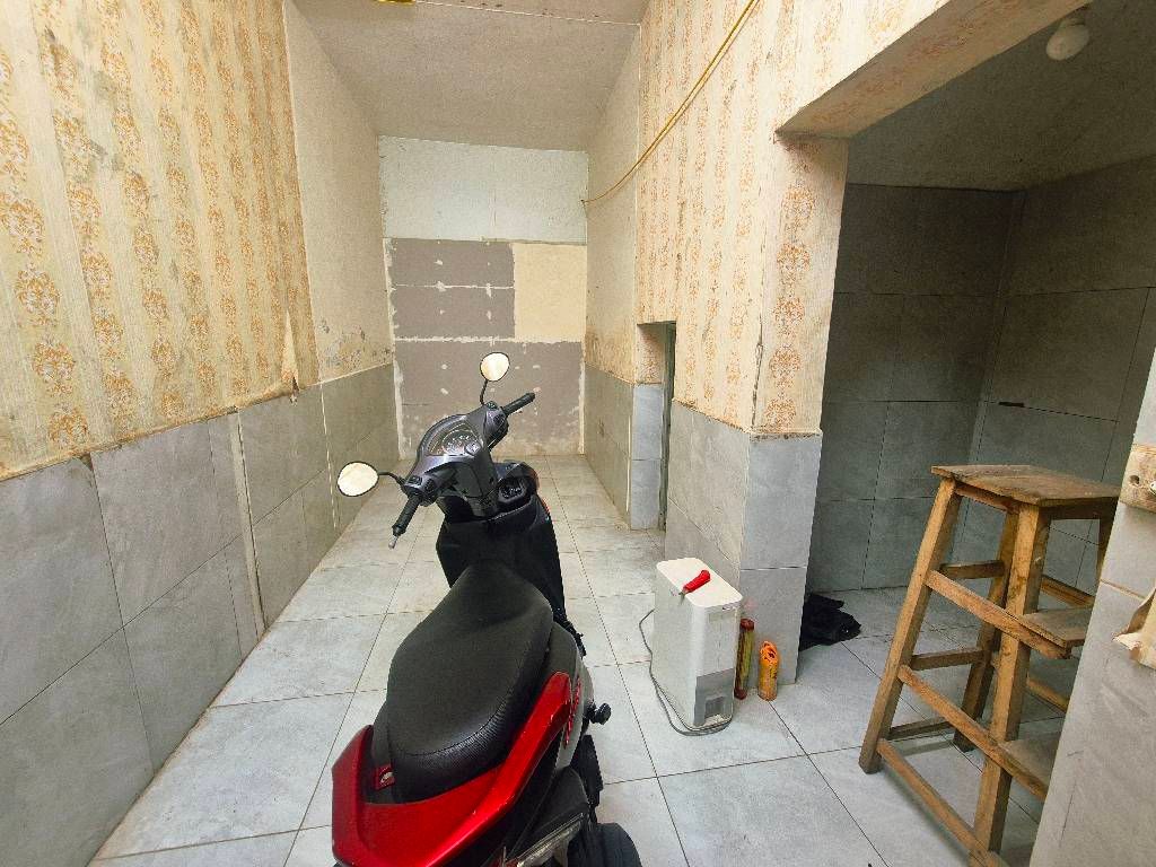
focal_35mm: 13
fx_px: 434
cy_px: 434
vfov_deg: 89.9
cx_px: 578
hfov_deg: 106.2
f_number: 2.2
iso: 160
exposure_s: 1/50
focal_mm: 2.2
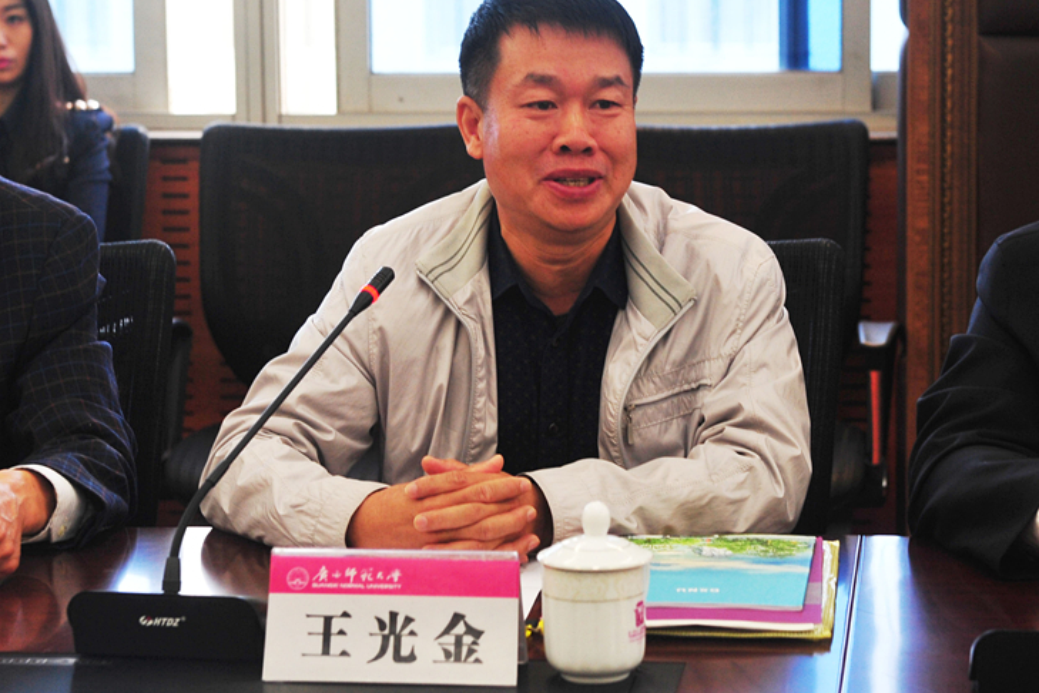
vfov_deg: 20.0
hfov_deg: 29.6
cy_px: 324
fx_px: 1962
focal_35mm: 68
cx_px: 547
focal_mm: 62
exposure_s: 1/50
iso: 640
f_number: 5
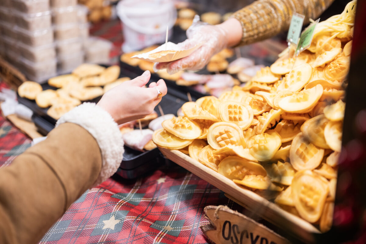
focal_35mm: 50
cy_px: 122
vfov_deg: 27.0
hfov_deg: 39.6
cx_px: 183
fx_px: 508
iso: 640
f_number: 1.8
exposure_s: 1/250
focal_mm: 50
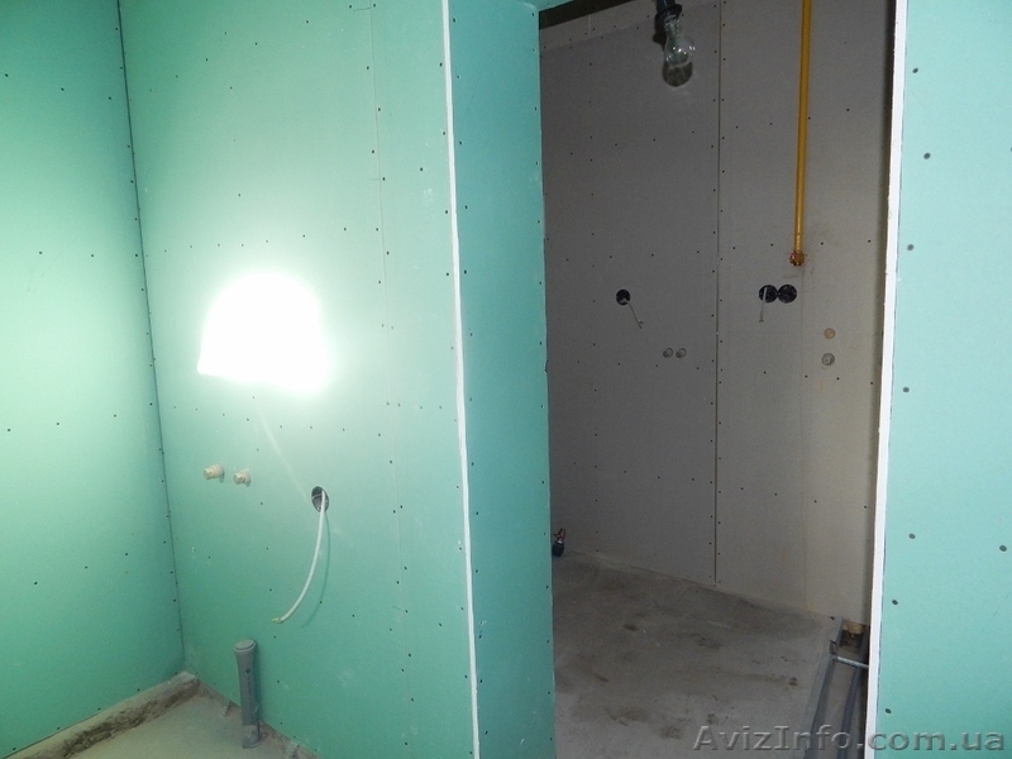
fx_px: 643
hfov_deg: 76.4
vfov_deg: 61.1
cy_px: 380
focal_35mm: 22
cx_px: 506
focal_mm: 4
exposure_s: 1/30
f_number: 3
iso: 200
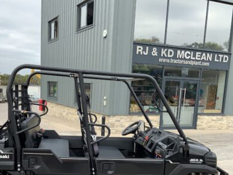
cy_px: 144
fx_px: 323
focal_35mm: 48
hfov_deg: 39.6
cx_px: 100
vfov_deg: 29.5
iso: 16
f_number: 1.8
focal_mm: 3
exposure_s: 1/331
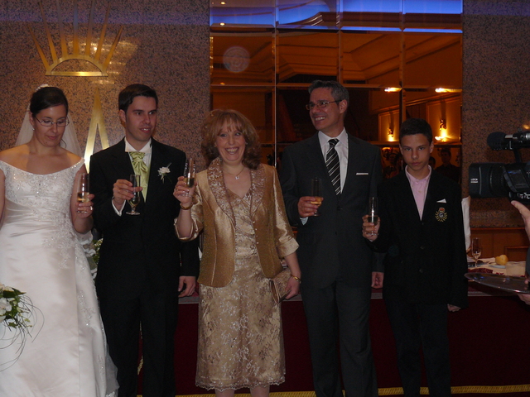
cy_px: 198
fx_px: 903
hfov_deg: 32.7
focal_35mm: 59
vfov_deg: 24.8
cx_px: 265
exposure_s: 1/40
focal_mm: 8.1
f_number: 2.8
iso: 100
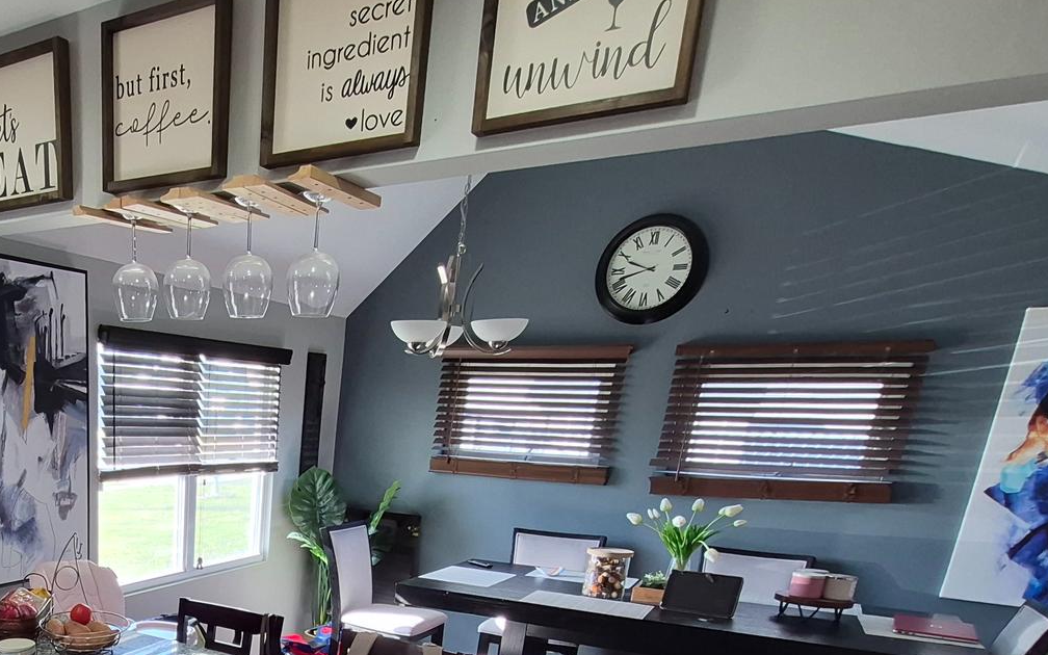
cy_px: 670
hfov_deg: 60.5
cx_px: 193
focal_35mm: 28
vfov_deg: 38.9
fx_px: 800
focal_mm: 1.74
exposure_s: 1/60
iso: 125
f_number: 2.2
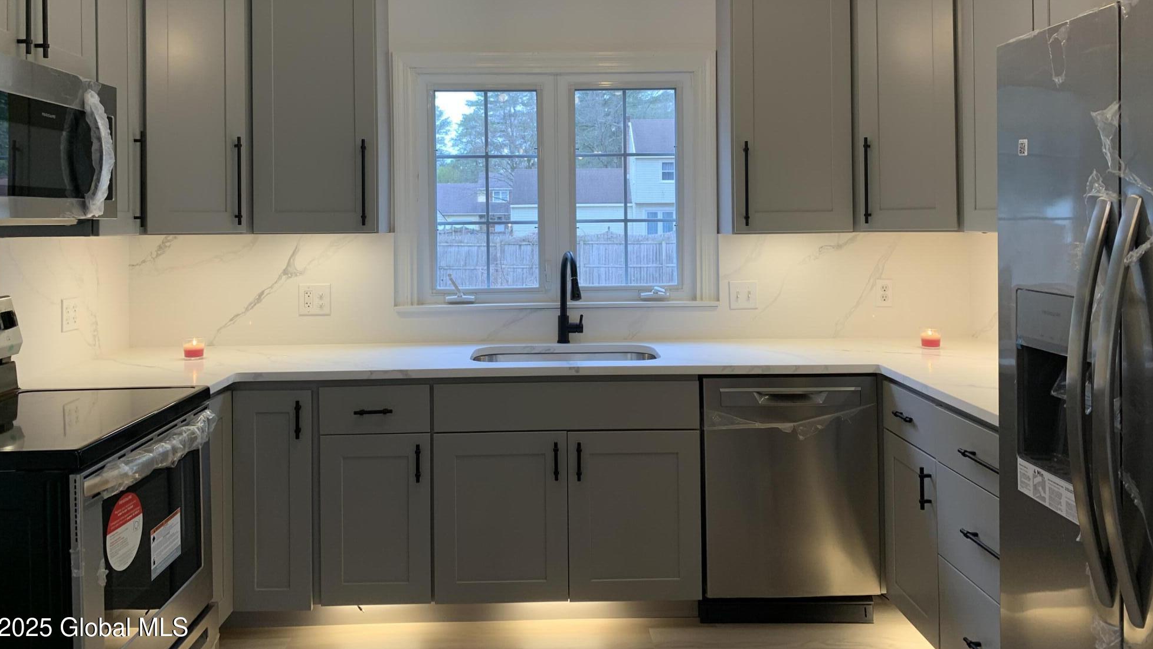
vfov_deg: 39.8
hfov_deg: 66.1
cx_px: 566
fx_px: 887
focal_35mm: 29
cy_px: 225
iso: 64
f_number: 1.8
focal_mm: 4.25
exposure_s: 1/120
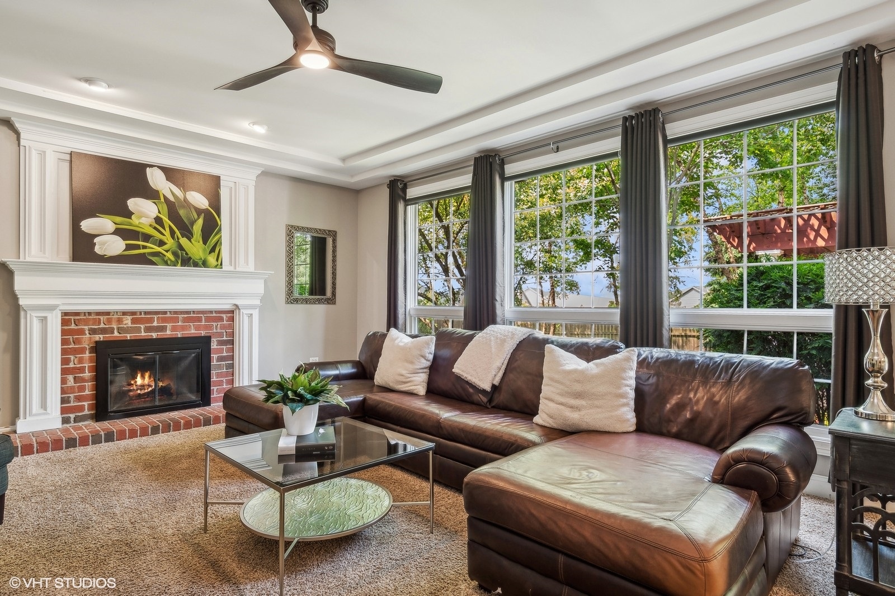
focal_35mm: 18
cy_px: 298
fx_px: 447
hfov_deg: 90.0
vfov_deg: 67.4
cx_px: 448
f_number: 8
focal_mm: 12
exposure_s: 1/5
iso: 250
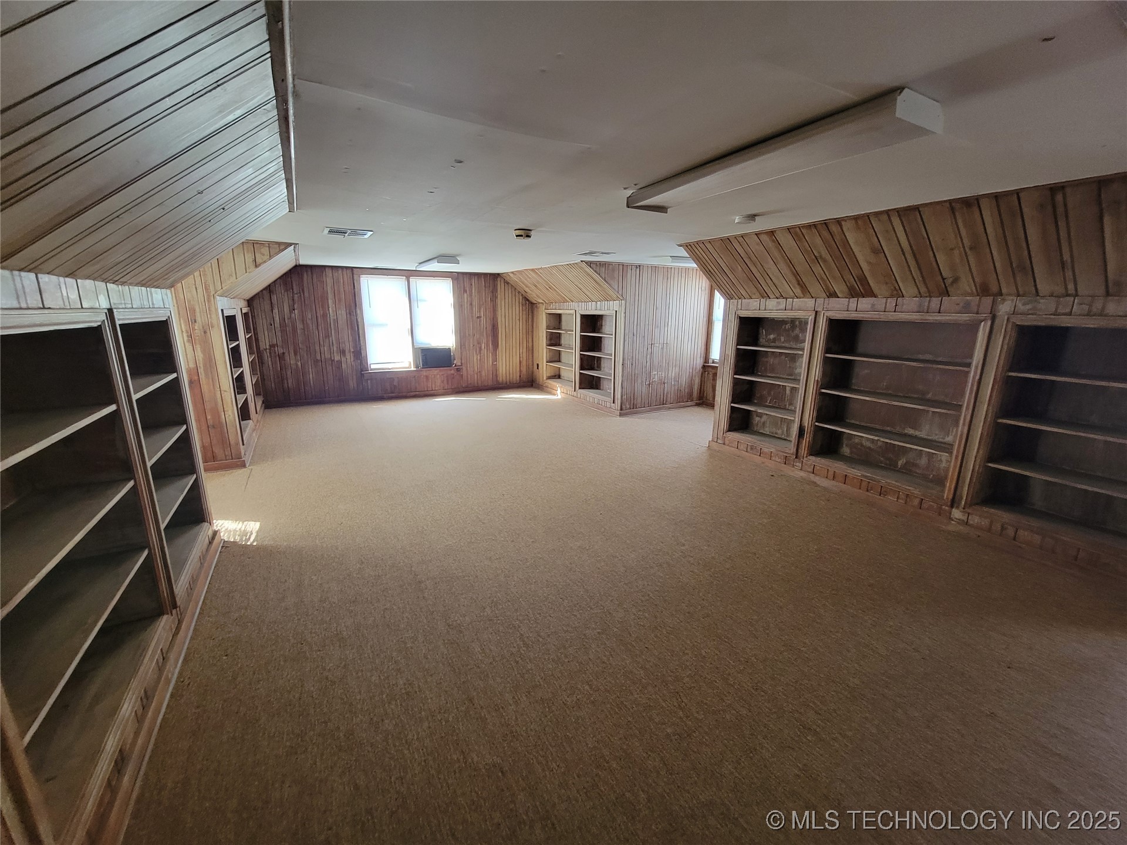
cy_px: 422
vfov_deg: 89.9
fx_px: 423
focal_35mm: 13
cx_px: 564
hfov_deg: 106.2
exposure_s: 1/40
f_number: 2.2
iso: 320
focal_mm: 2.2
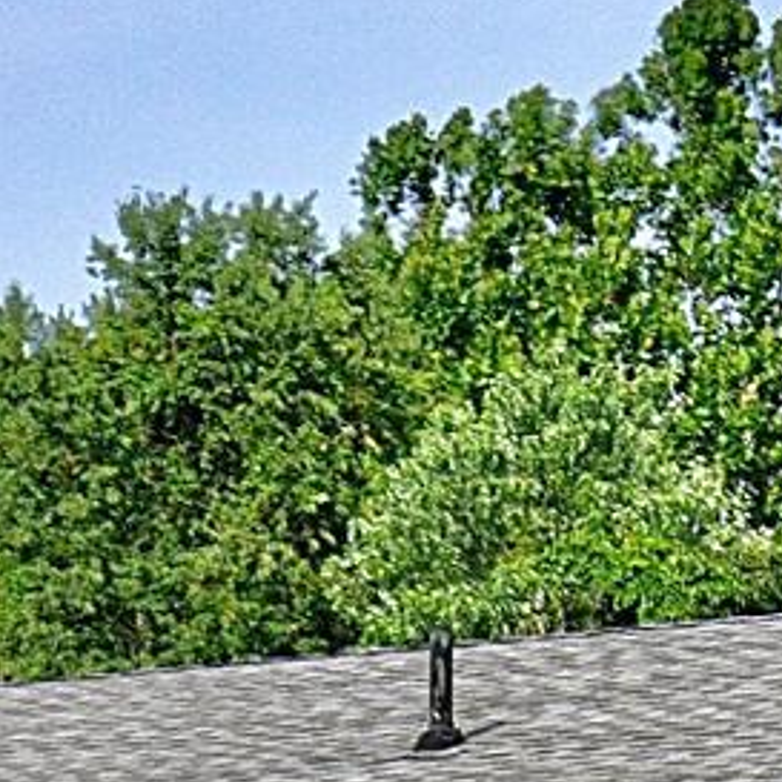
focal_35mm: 229
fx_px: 5853
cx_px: -235
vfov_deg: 7.5
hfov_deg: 7.6
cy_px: 1289
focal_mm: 24
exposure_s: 1/1000
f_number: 10
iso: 400
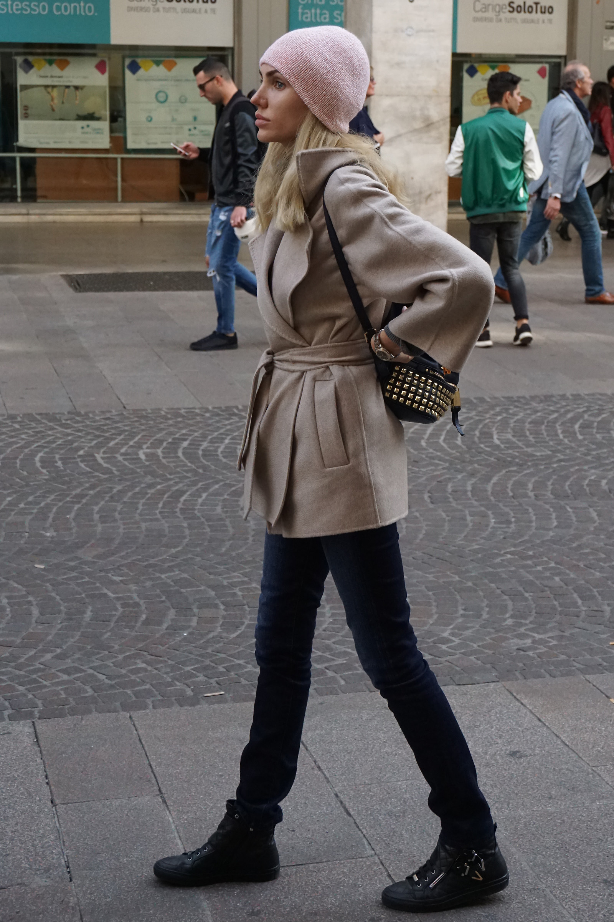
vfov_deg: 37.9
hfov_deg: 25.8
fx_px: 1343
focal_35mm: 52
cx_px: 307
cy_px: 461
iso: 1600
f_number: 5.6
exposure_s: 1/1250
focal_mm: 35
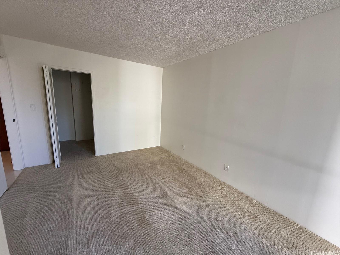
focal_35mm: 14
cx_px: 170
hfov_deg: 102.1
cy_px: 128
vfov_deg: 85.7
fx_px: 138
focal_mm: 2.22
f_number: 2.2
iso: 250
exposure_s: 1/99
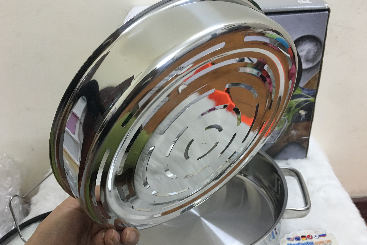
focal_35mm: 31
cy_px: 128
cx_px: 182
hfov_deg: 60.3
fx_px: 316
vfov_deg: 42.3
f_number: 2.2
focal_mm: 4.15
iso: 100
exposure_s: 1/10
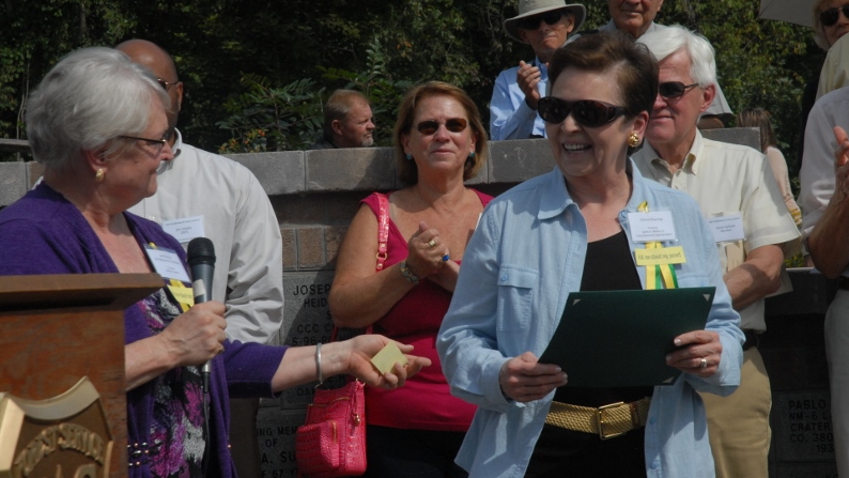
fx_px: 2499
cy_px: 217
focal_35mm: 111
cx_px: 424
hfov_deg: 19.3
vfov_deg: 10.9
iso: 400
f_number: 13
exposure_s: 1/640
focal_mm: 70
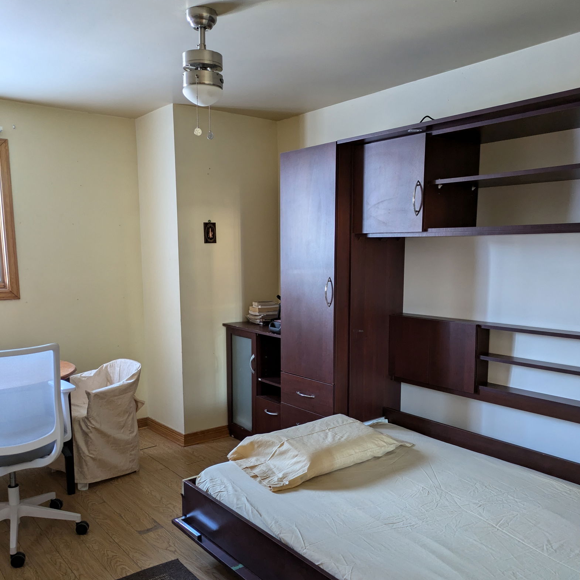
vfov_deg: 53.8
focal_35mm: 30
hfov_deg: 54.0
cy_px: 335
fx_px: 569
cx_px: 290
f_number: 1.89
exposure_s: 1/24
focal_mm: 5.43
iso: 541
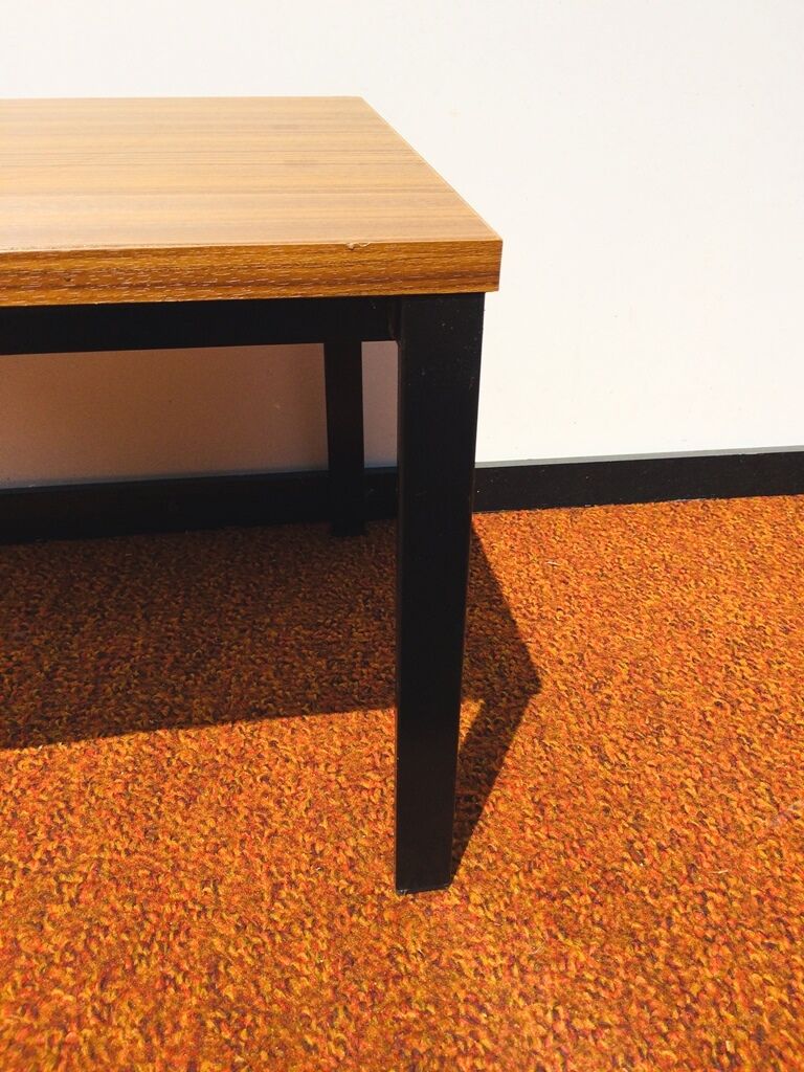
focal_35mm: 29
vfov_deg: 61.7
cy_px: 536
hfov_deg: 48.2
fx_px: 898
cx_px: 402
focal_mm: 4.15
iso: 32
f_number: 2.2
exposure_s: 1/4115
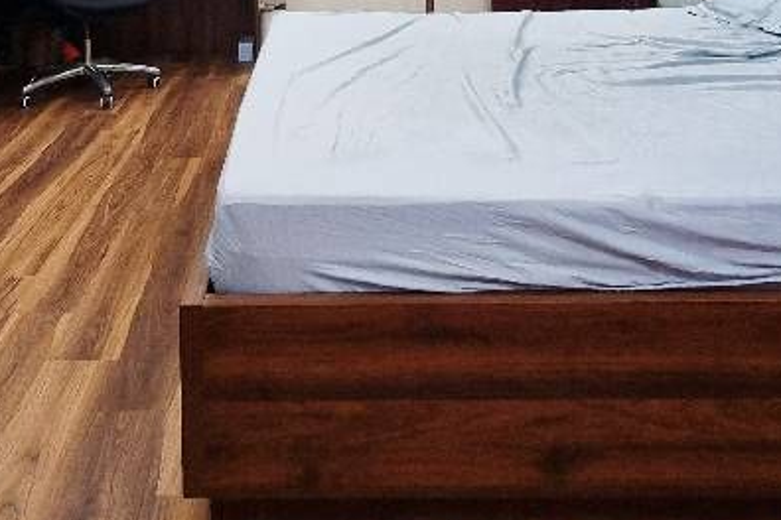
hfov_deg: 54.0
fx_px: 759
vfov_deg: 30.0
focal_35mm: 35
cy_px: -158
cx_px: 304
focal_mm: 1.74
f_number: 2.2
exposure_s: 1/50
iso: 100
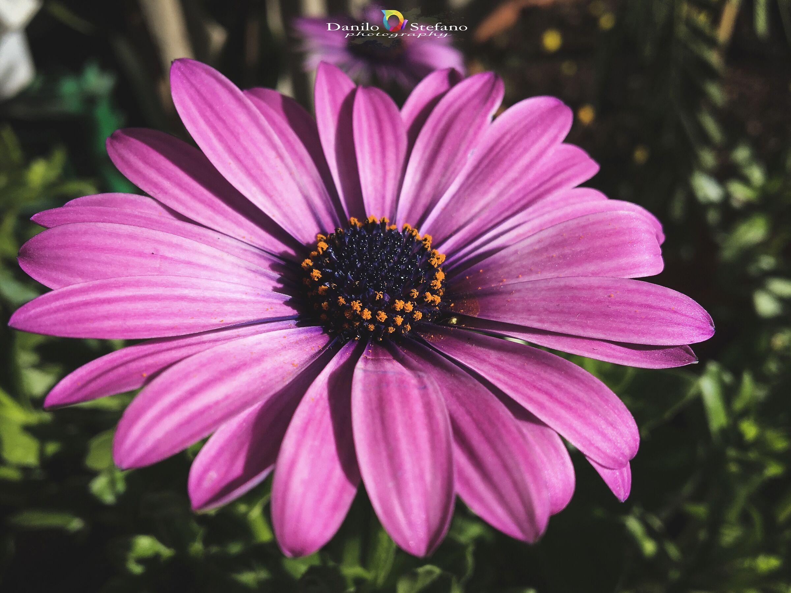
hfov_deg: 61.7
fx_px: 663
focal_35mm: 29
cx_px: 396
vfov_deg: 48.2
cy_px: 296
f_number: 2.2
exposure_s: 1/1250
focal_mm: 4.15
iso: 25
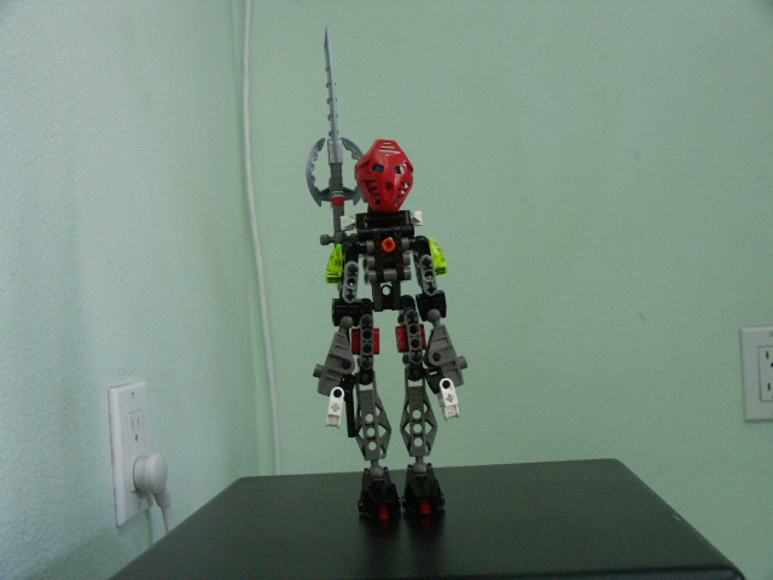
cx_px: 386
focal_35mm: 37
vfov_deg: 38.7
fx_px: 826
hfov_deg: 50.1
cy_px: 290
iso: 200
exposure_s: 1/10
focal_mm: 9.53
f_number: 2.8
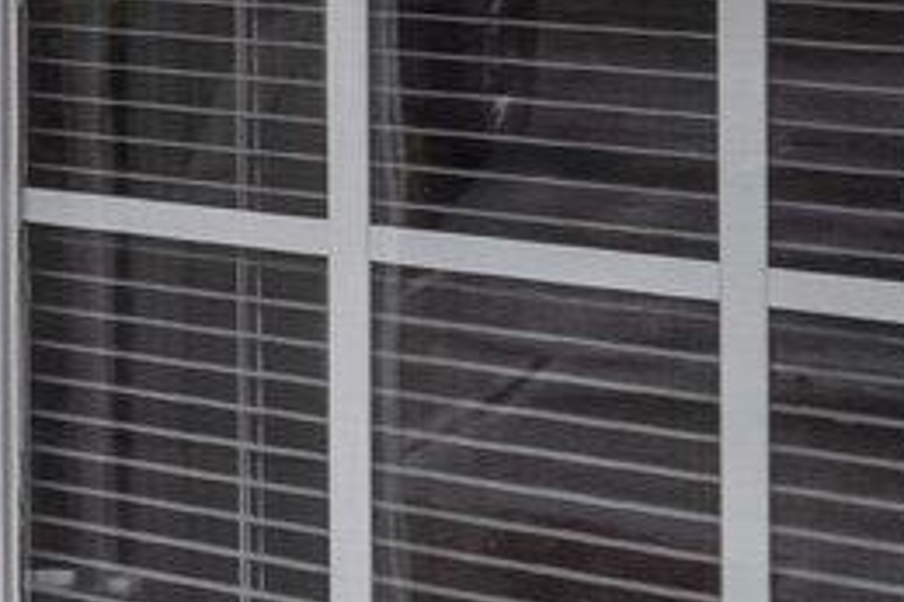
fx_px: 3162
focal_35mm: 126
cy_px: -357
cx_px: -1606
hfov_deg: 11.5
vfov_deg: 10.4
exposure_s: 1/100
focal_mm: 16
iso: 320
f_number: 4
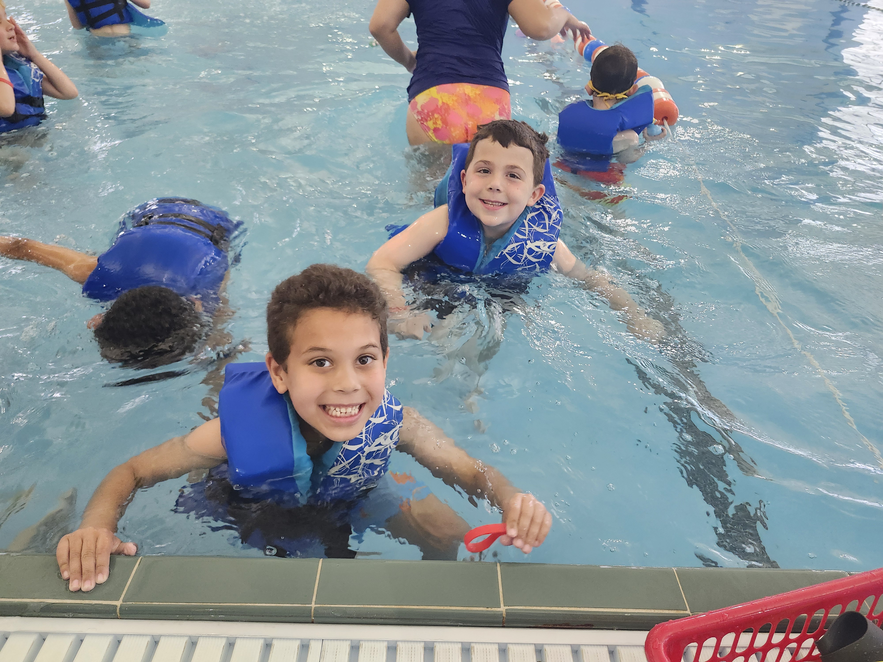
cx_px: 442
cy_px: 331
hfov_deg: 73.9
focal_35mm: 23
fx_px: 587
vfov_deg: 58.9
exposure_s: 1/120
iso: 500
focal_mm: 5.54
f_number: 1.8
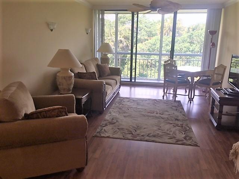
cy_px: 90
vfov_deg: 48.2
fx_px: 200
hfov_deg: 61.7
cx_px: 120
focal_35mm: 29
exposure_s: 1/60
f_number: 2.2
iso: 50
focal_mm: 4.15
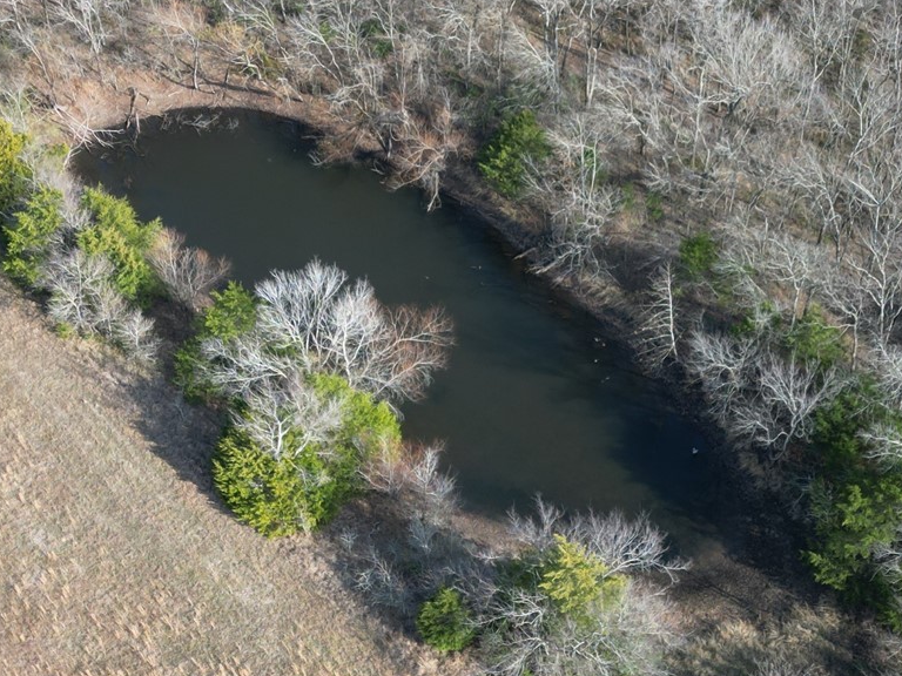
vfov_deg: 24.4
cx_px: 520
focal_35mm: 60
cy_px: 387
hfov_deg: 32.1
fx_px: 1563
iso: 100
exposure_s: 1/800
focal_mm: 6.72
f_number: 1.7
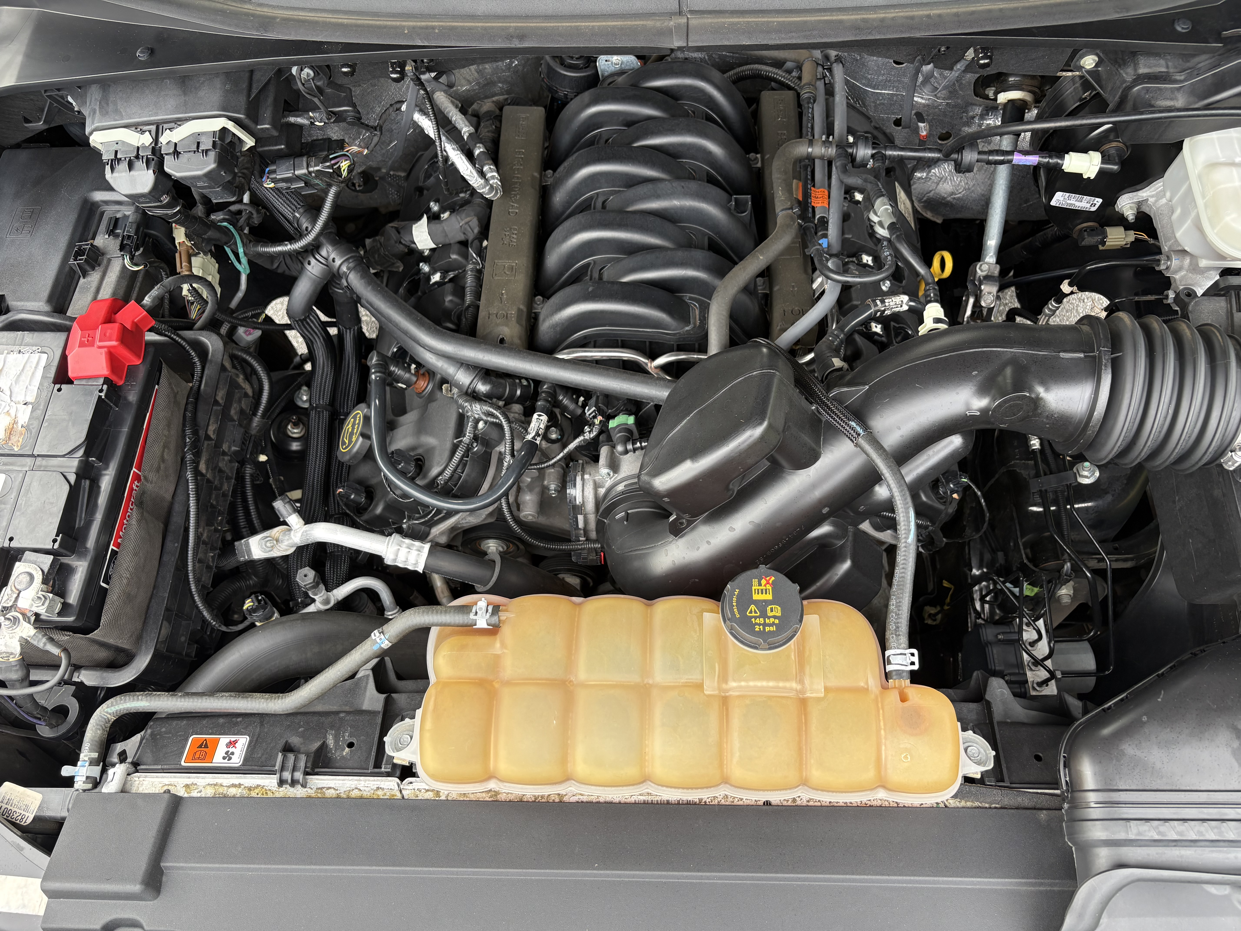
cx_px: 620
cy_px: 466
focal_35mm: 26
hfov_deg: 67.3
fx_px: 932
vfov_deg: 53.1
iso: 50
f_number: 1.6
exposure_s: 1/213
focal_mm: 5.96
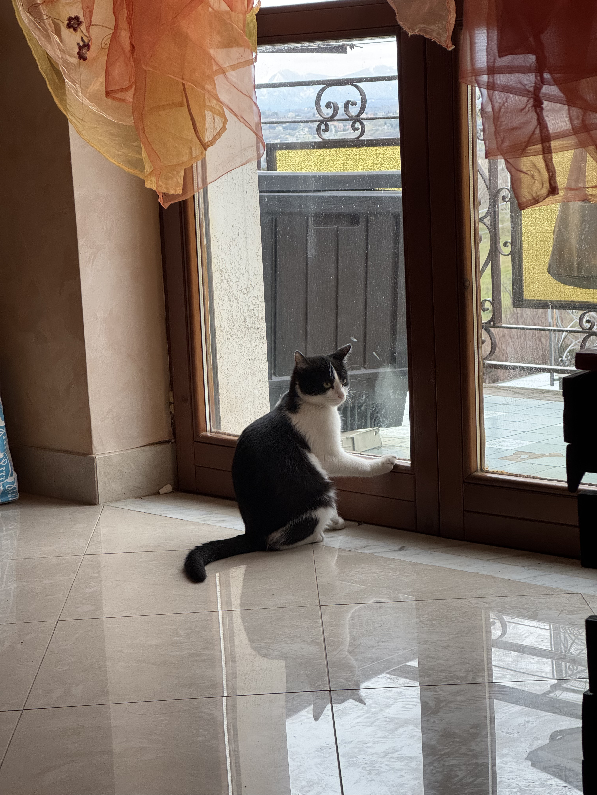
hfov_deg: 19.1
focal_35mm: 77
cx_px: 298
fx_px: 1771
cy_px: 398
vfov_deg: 25.3
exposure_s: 1/60
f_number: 2.8
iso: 320
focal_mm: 9
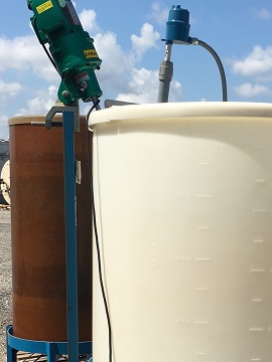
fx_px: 681
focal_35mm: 65
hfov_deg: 22.4
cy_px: 264
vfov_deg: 29.4
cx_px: 195
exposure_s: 1/1923
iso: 25
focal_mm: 4.15
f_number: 2.2
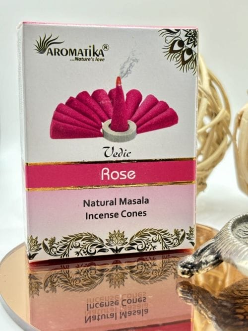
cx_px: 124
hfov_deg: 28.0
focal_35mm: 52
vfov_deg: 36.8
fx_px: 497
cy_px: 166
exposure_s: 1/50
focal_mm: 5.96
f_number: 1.6
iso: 50
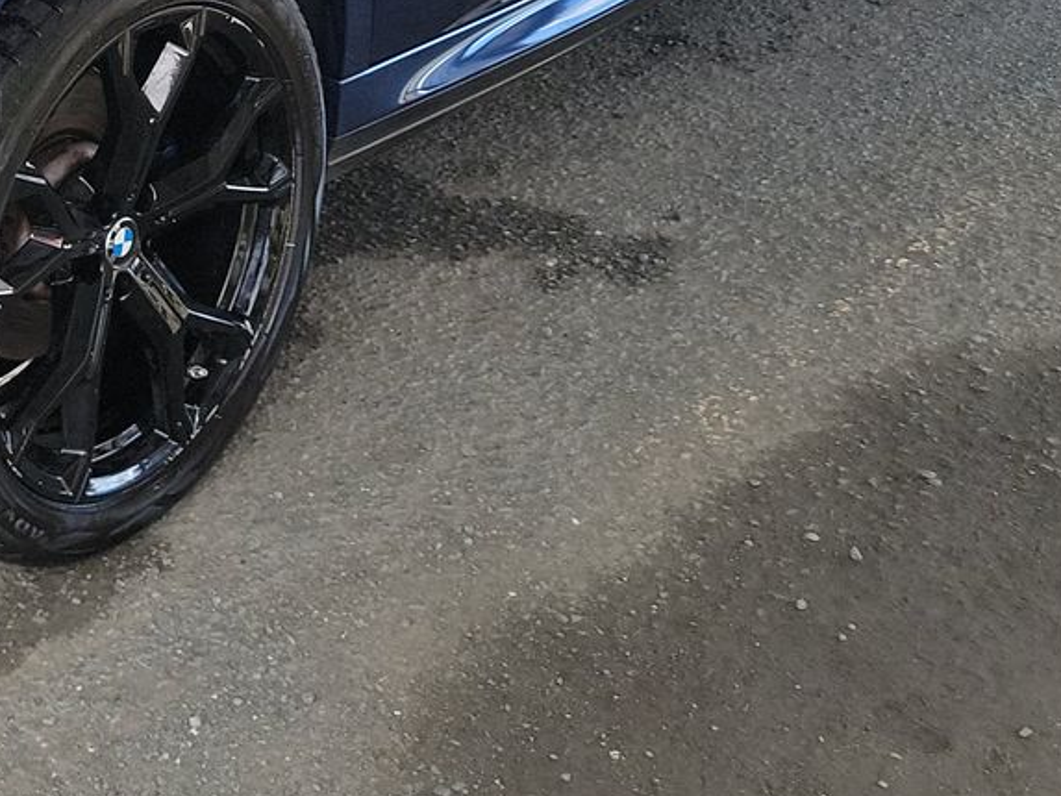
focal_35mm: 67
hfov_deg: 27.3
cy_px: -174
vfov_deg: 20.4
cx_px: -11
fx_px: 2054
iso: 50
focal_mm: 6.7
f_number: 1.8
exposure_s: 1/134
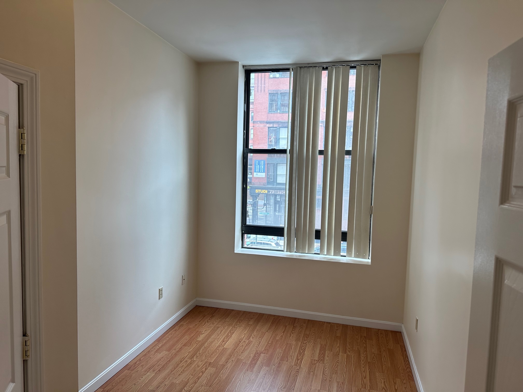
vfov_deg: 56.8
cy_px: 196
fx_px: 363
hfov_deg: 71.6
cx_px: 262
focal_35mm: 24
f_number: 1.78
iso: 100
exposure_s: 1/157
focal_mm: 6.86
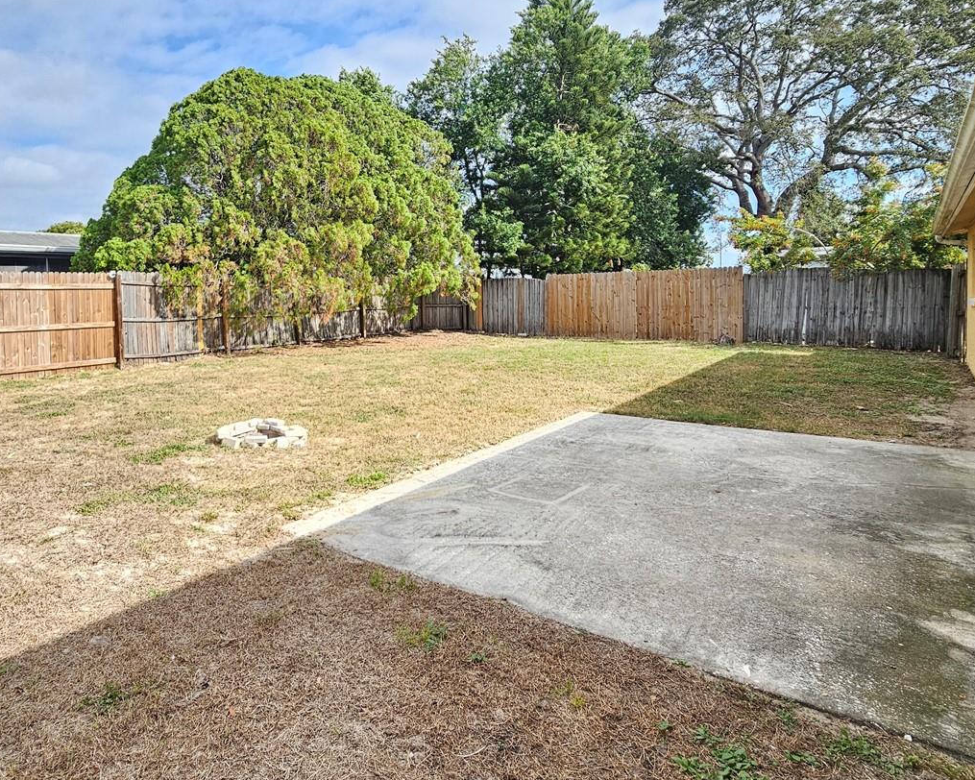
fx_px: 577
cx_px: 359
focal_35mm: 20
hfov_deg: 78.8
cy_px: 312
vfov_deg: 67.4
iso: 50
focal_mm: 2.2
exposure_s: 1/621
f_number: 2.2
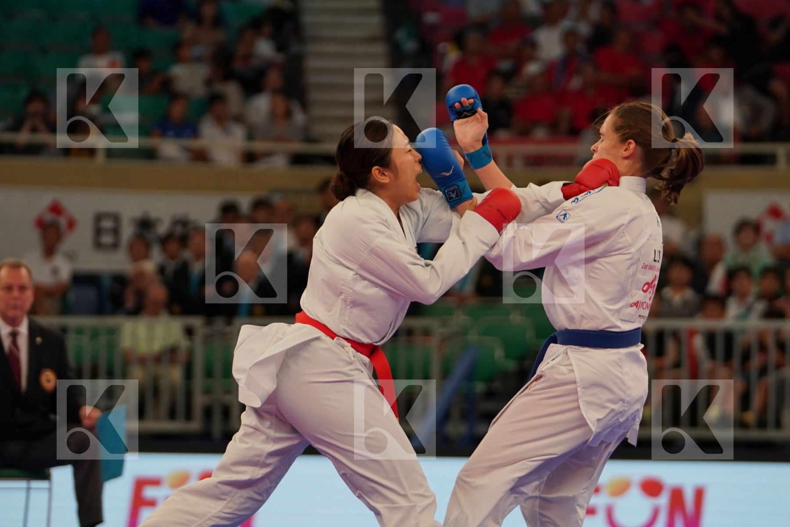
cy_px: 264
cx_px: 395
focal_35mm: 201
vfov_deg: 6.8
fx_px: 4410
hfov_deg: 10.2
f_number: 2.8
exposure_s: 1/1000
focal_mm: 134
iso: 1250
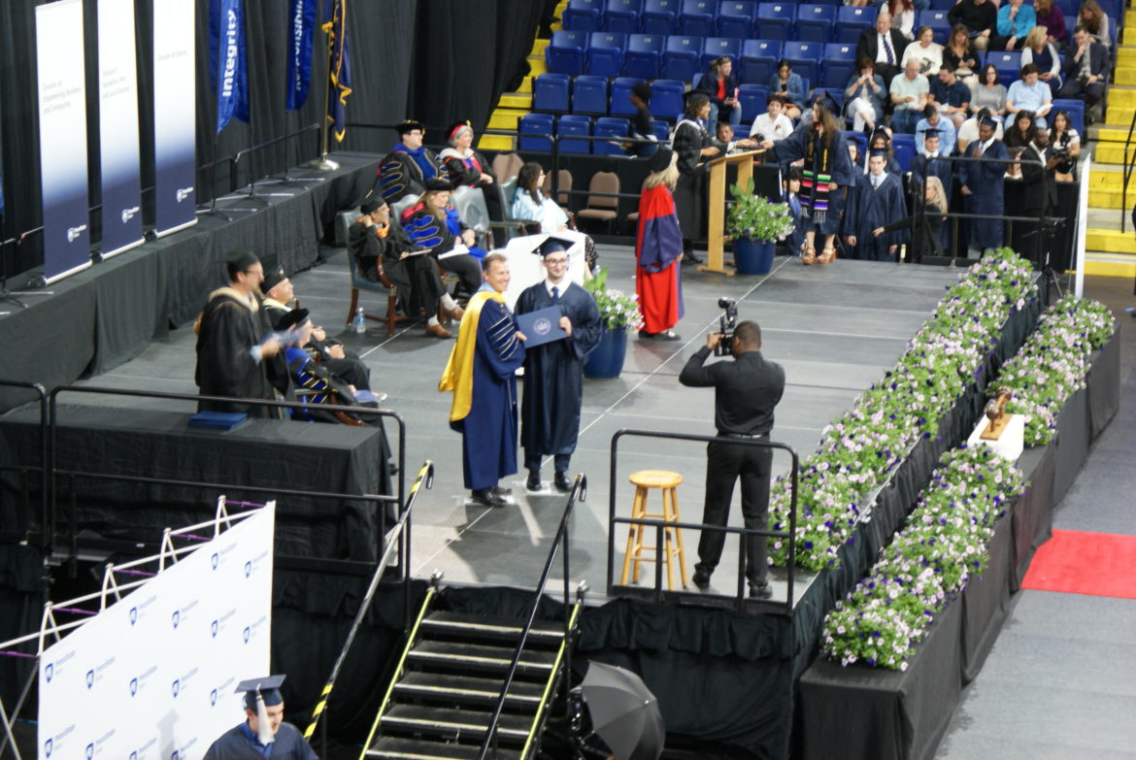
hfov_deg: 19.4
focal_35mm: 105
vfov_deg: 13.1
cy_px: 380
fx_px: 3317
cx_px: 568
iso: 400
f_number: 5.6
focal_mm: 70
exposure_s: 1/13
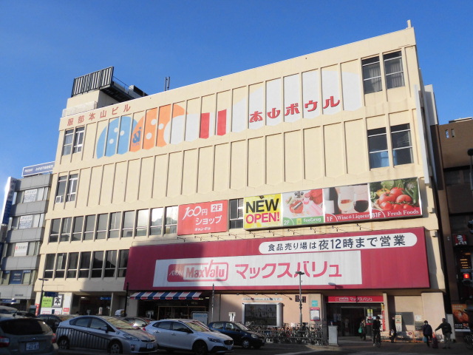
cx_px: 236
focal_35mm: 32
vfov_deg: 44.2
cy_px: 178
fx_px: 437
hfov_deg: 56.8
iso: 100
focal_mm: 5.81
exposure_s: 1/1000
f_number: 3.5
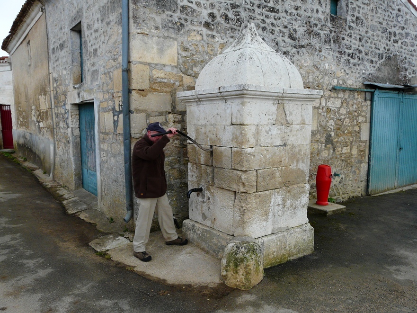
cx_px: 208
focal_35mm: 28
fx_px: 337
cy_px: 156
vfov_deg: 49.8
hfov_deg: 63.4
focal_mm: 4.6
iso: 100
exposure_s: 1/200
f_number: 4
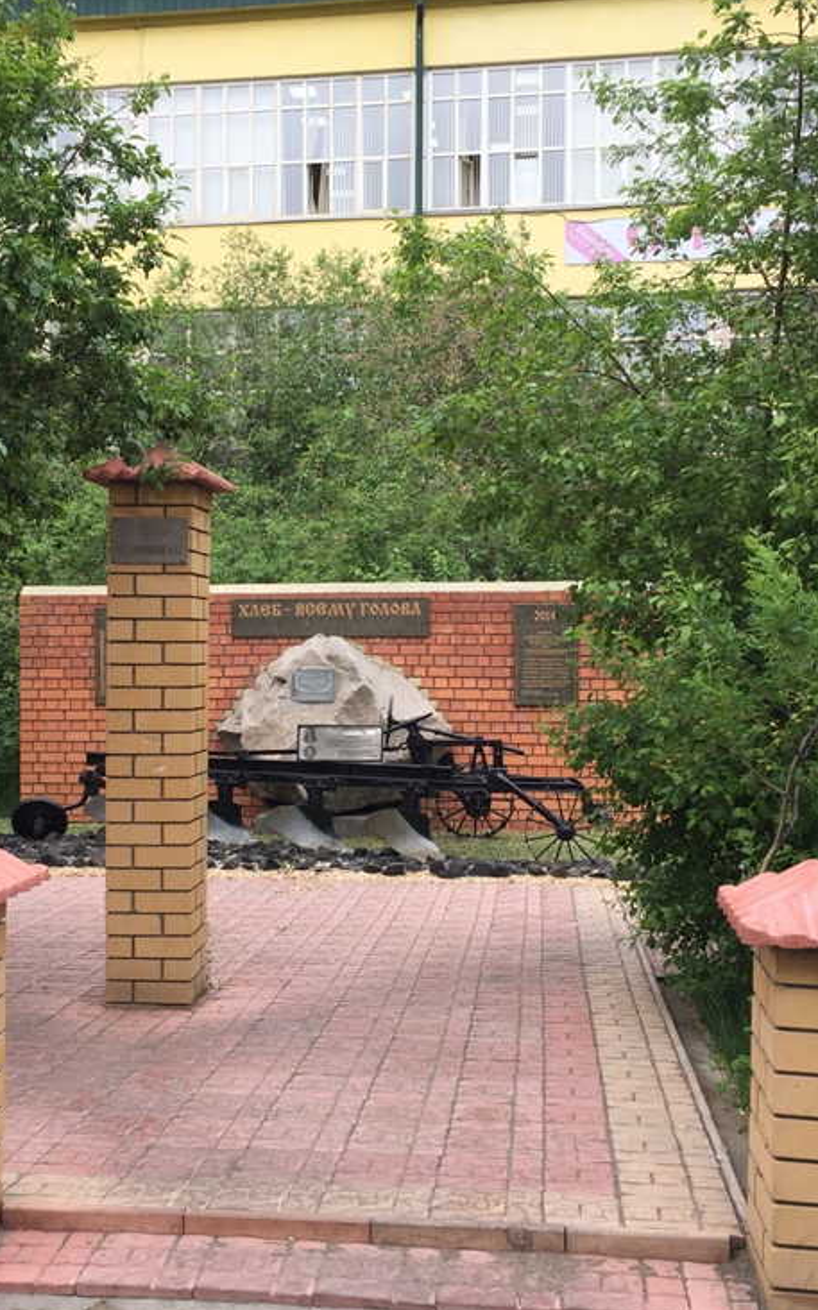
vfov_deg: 47.2
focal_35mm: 42
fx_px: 1499
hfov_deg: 30.4
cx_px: 313
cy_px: 646
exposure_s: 1/230
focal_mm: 4.15
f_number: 2.2
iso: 32
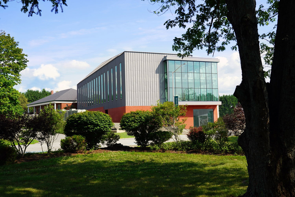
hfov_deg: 51.9
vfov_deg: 35.9
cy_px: 98
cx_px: 148
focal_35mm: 37
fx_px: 303
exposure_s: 1/160
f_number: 10
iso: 100
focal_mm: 37
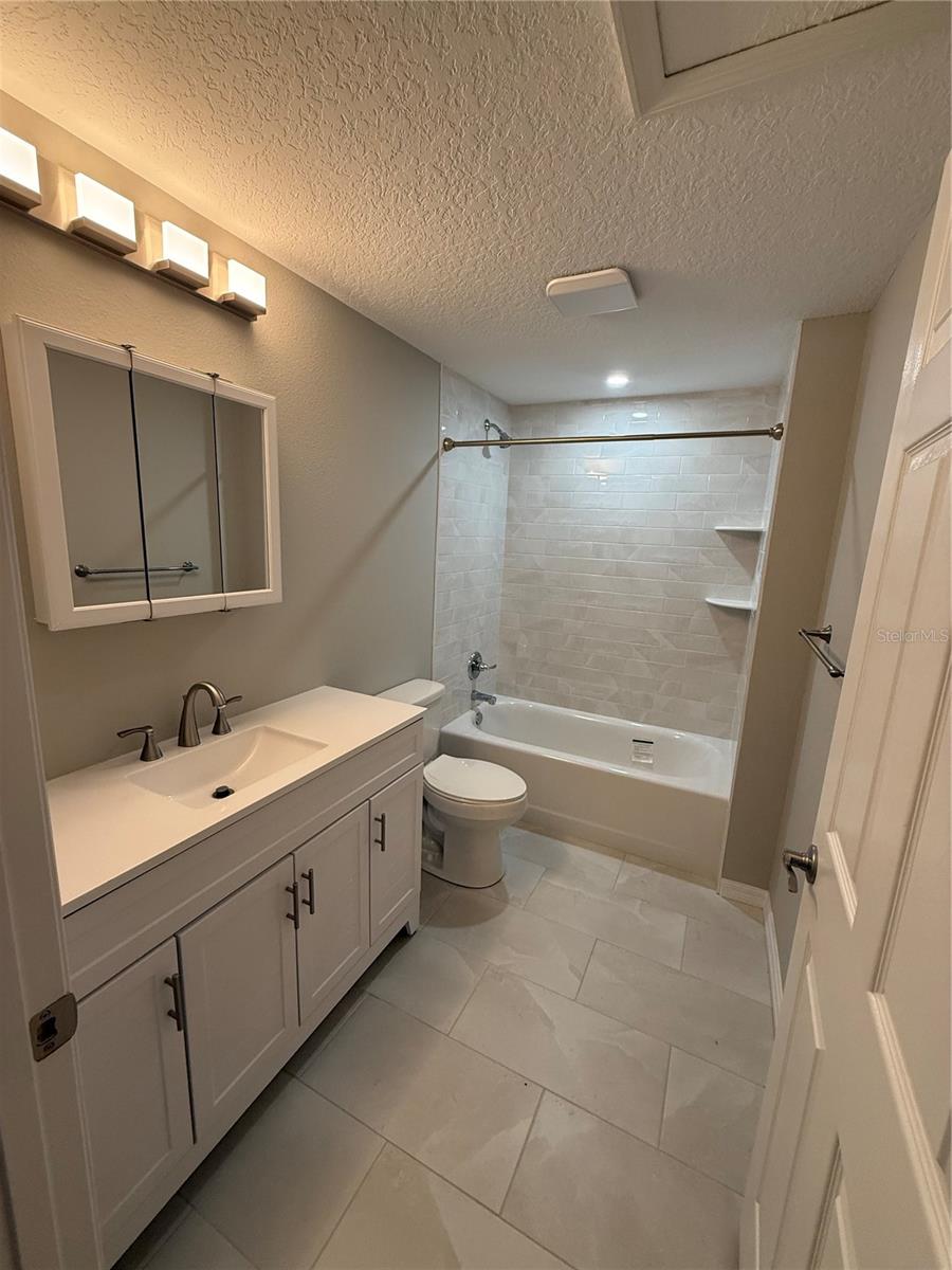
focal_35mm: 14
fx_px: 513
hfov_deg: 85.7
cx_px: 476
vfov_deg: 102.1
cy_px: 635
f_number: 2.2
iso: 250
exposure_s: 1/120
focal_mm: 2.22
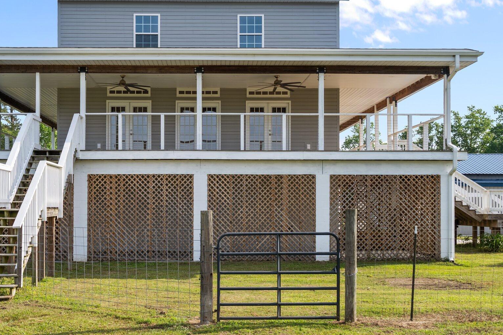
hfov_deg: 48.2
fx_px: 559
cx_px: 200
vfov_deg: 33.3
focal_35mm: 40
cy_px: 128
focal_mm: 30
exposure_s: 1/125
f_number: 7.1
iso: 64
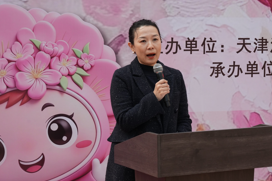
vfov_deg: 13.4
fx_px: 771
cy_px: 95
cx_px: 146
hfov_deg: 20.0
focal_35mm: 102
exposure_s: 1/500
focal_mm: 79
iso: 800
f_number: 10
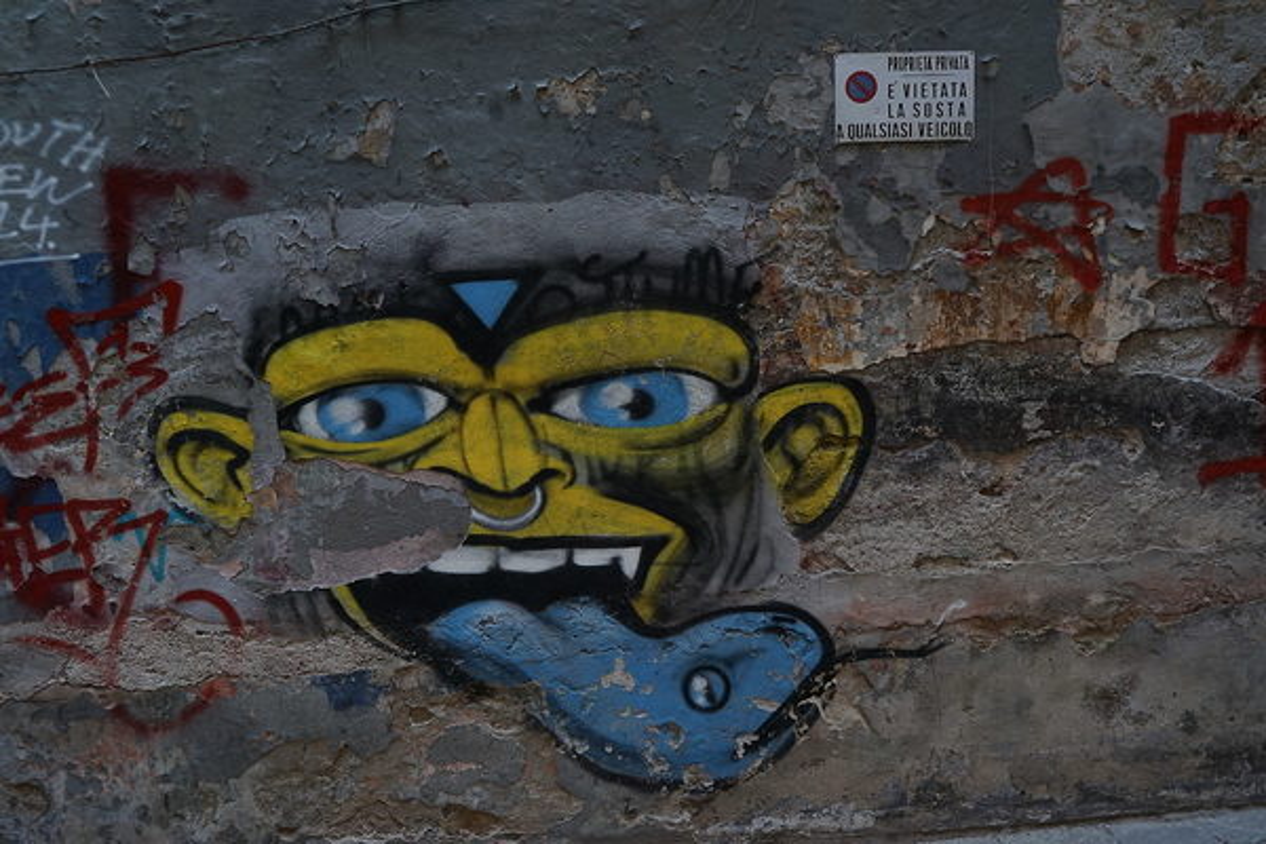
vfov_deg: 40.0
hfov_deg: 57.2
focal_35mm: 33
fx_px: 1160
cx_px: 633
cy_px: 422
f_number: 6.3
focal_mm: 33
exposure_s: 1/10
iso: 800
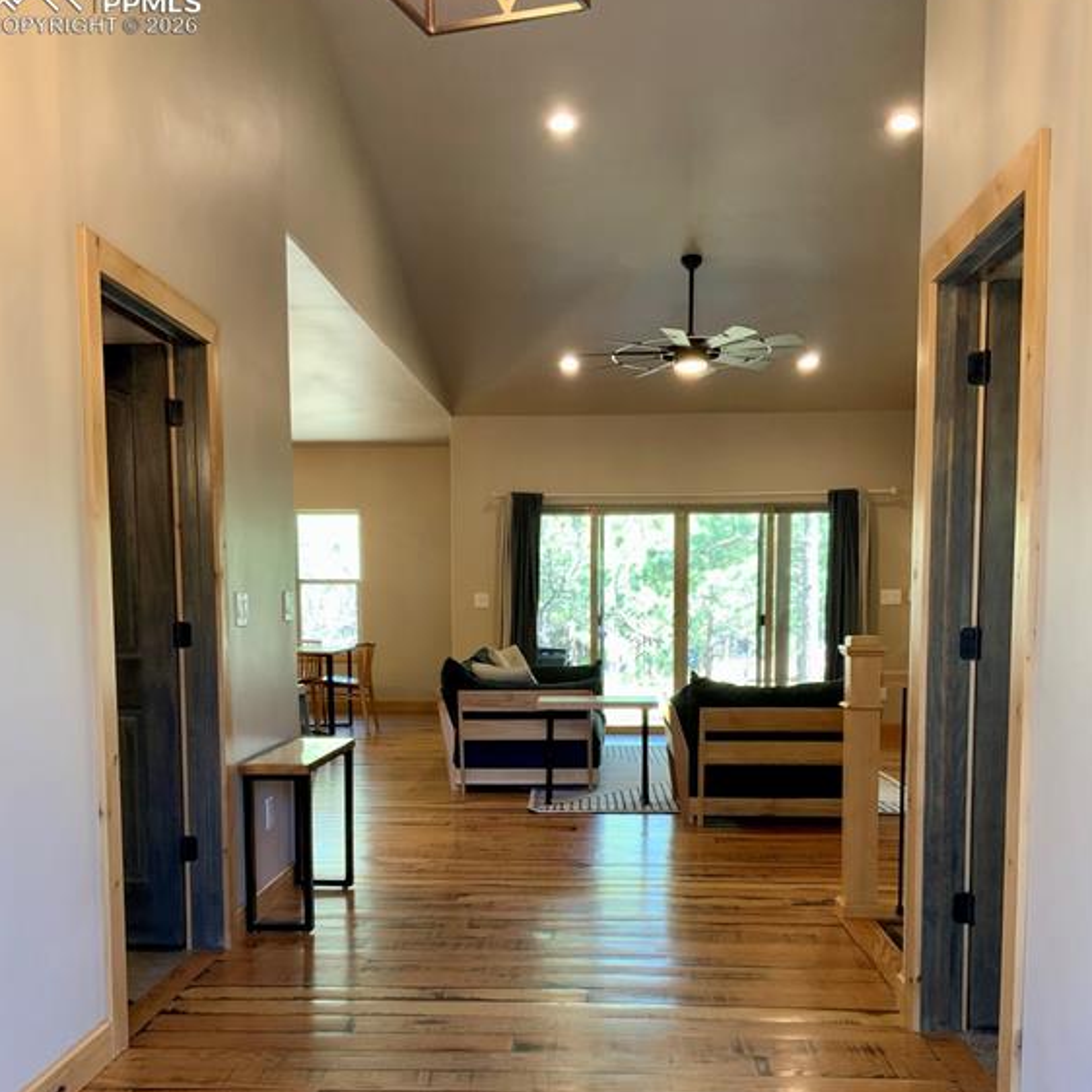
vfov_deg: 46.6
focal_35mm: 35
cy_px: 719
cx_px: 542
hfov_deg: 47.2
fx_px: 1249
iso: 100
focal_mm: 3
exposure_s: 1/60
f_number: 1.8
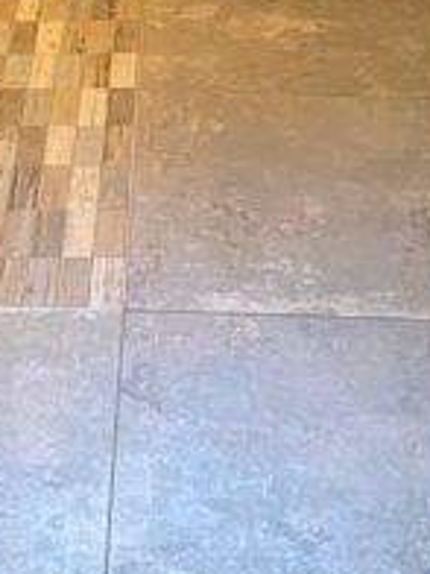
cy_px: -322
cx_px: 50
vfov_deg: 13.5
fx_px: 2253
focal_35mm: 136
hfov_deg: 10.8
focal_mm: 4.25
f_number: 1.8
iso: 250
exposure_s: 1/60
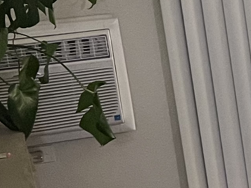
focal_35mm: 164
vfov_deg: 9.0
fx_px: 1189
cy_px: 115
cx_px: 638
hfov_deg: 10.2
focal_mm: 5.7
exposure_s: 1/40
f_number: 1.5
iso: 400
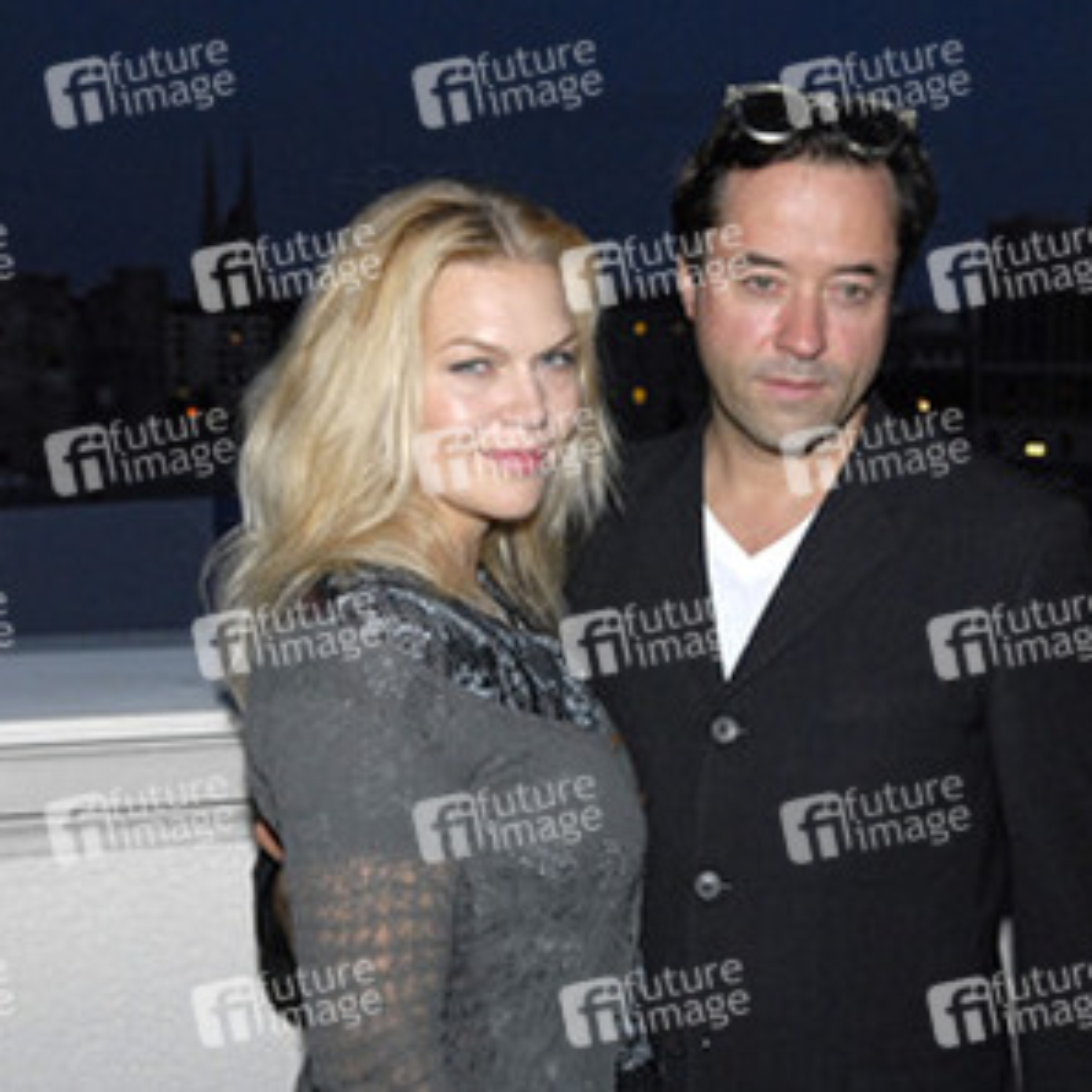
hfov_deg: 28.8
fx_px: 2129
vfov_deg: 28.8
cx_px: 552
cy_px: 544
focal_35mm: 60
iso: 800
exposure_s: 1/60
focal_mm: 31
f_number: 5.6
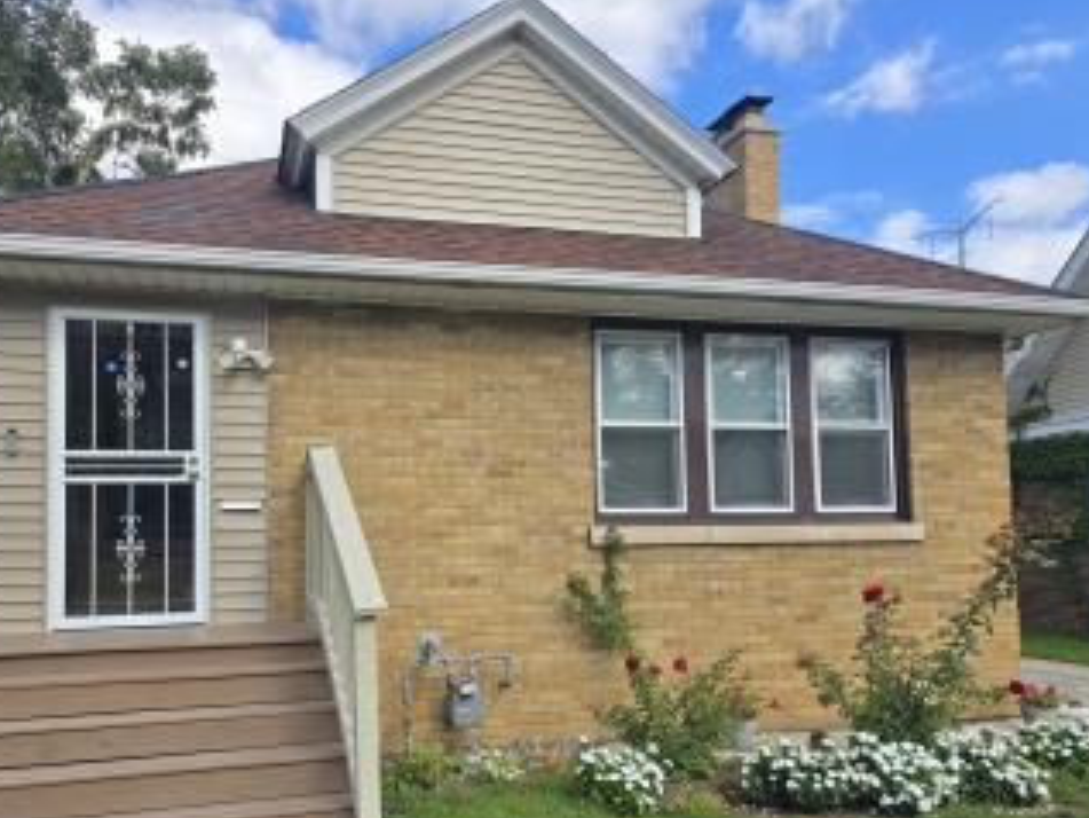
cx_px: 443
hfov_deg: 61.2
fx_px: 913
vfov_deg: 47.9
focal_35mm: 29
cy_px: 505
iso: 12
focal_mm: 6.3
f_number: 1.7
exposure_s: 1/430
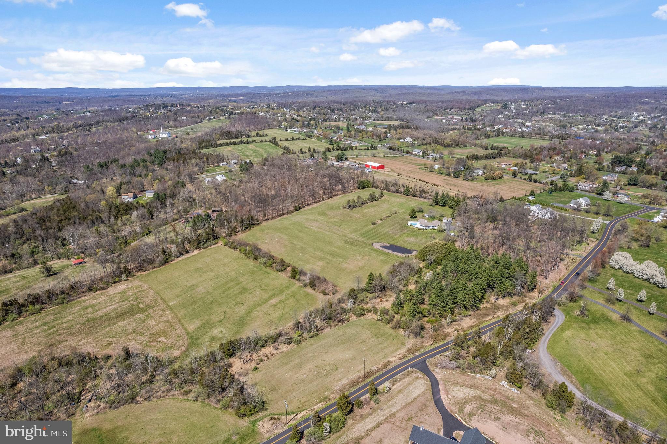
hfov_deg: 78.6
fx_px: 407
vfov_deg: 57.2
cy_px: 222
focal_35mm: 22
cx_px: 334
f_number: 2.8
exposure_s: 1/320
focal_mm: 8.38
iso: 110
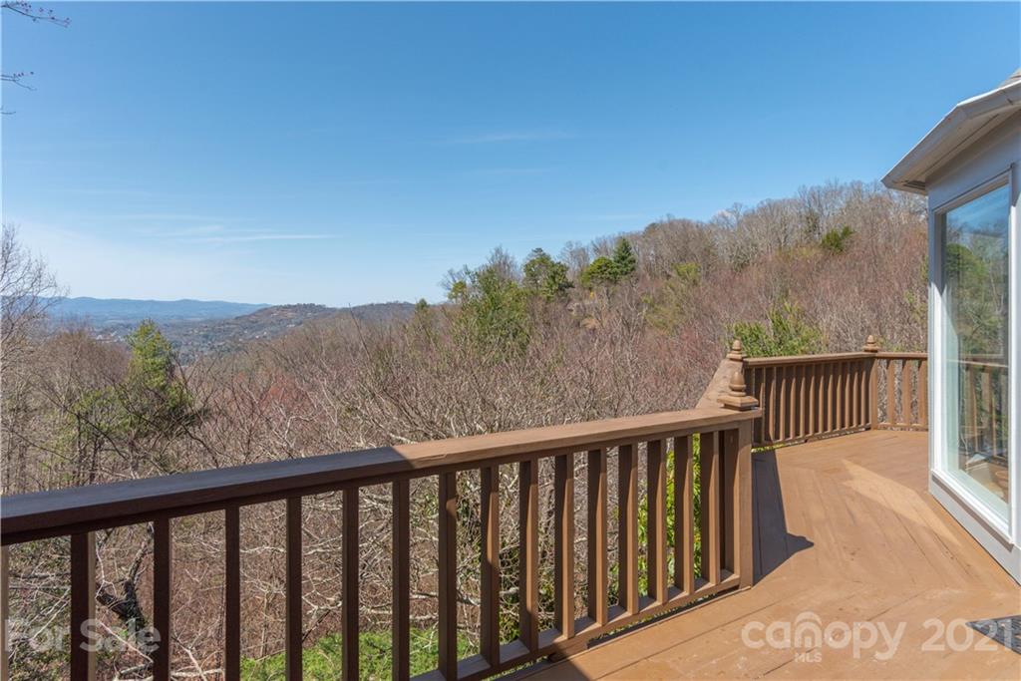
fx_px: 482
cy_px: 340
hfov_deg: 93.3
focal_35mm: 17
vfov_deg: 70.5
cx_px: 510
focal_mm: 17
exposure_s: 1/1250
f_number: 7.1
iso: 400
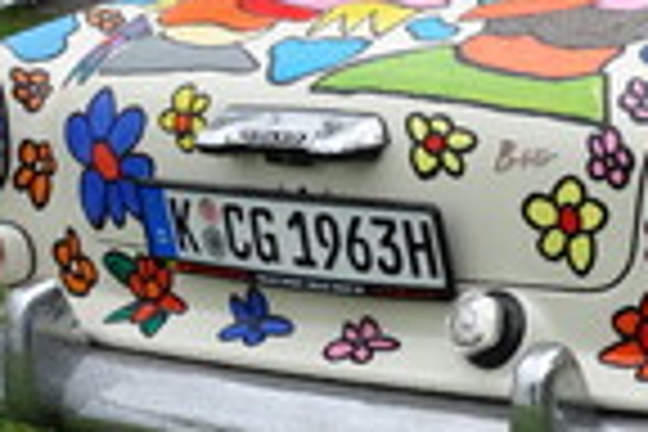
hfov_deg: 13.9
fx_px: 2556
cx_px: 824
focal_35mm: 142
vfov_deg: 9.7
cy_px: 153
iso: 125
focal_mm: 12.62
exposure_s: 1/125
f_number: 5.6
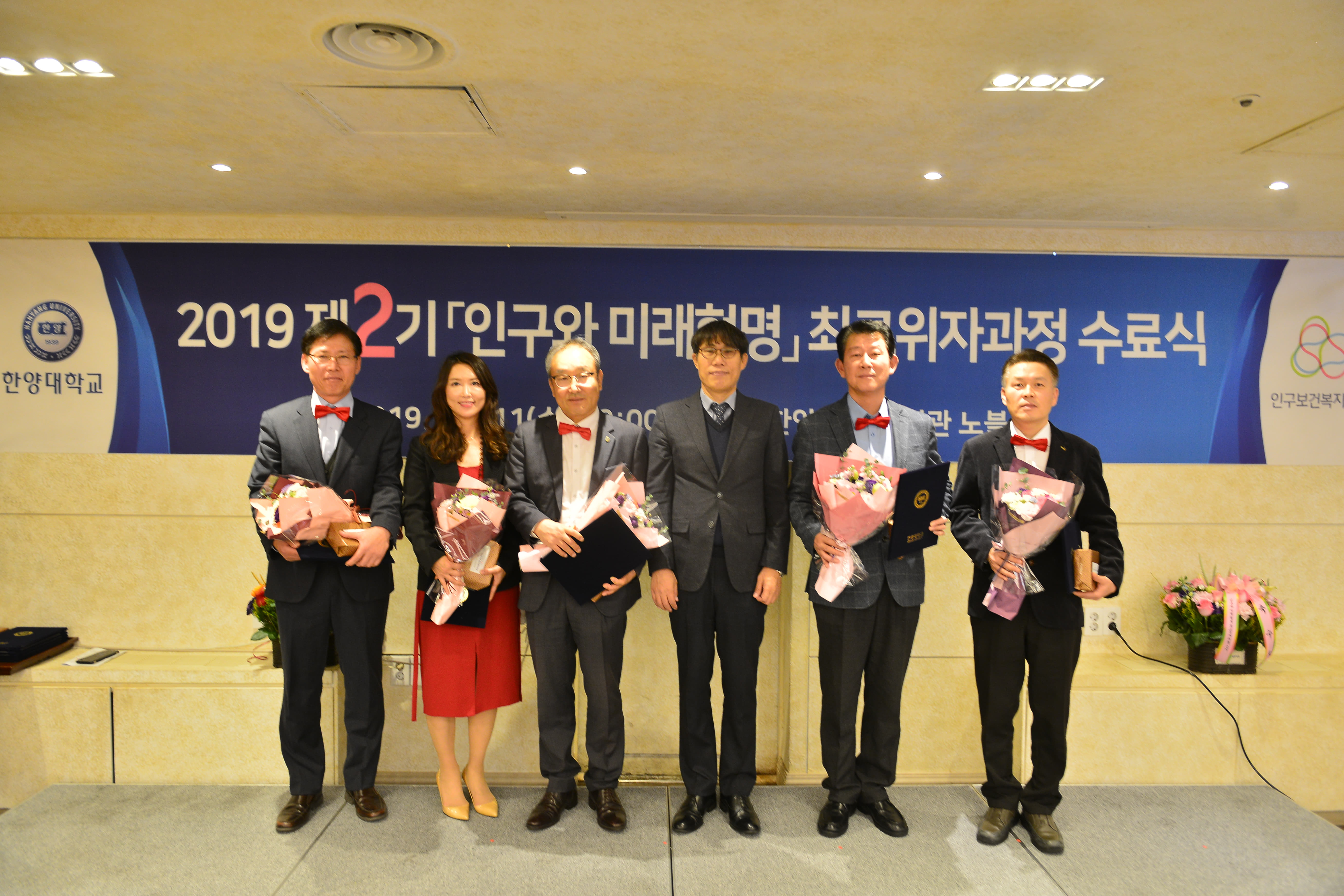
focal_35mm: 26
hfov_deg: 69.4
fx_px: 971
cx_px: 672
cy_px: 448
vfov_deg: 49.6
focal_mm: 26
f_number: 3.2
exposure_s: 1/40
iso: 800
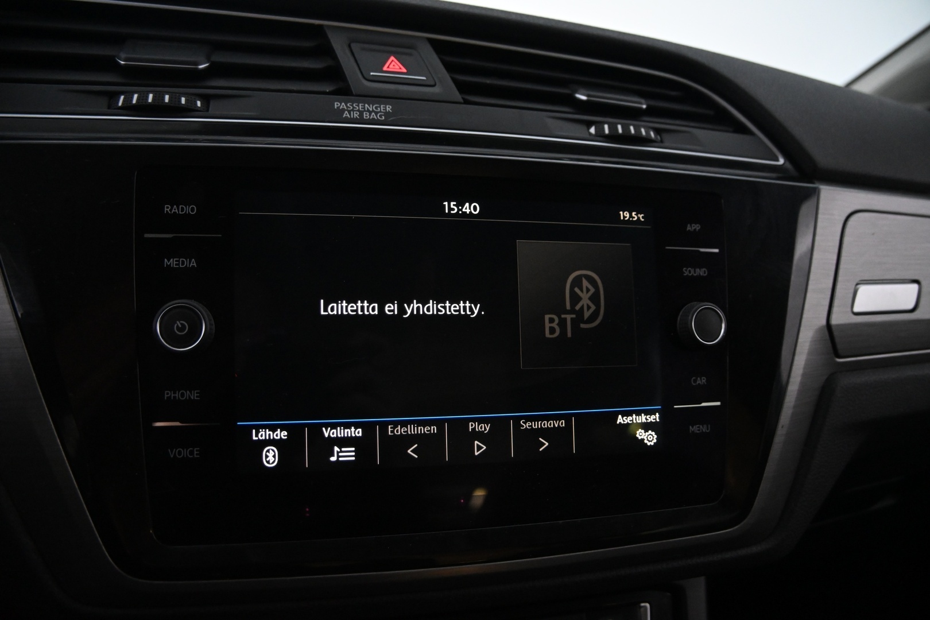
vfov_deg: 18.2
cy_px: 310
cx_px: 465
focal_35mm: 75
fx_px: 1937
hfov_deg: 27.0
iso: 3600
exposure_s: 1/80
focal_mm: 50
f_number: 6.3
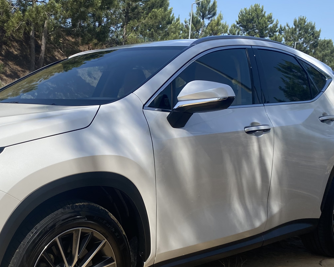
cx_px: 72
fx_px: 504
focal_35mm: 51
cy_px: 184
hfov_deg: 35.6
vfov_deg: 29.4
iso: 32
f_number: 1.8
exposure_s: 1/3984
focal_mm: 4.25
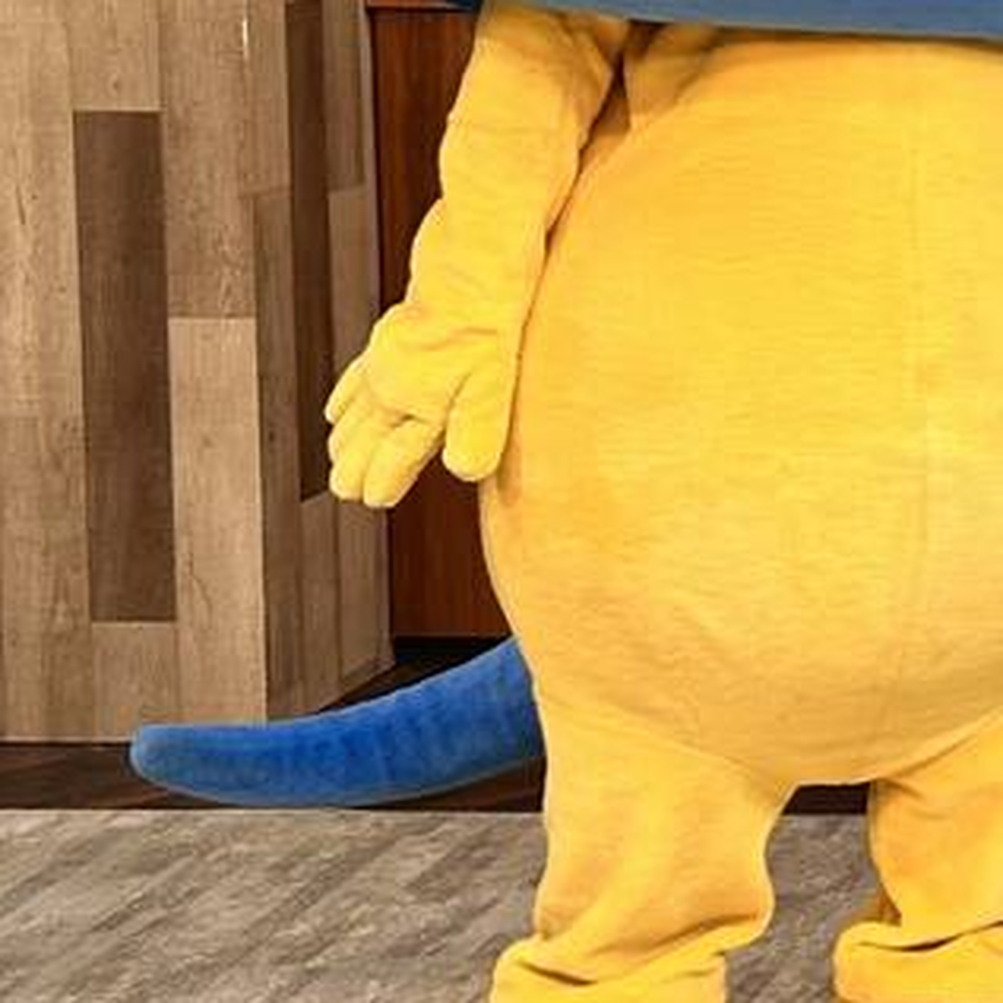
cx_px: 1838
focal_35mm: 87
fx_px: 2852
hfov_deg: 16.5
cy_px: 204
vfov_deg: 19.7
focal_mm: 5.7
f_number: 1.5
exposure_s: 1/121
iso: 64
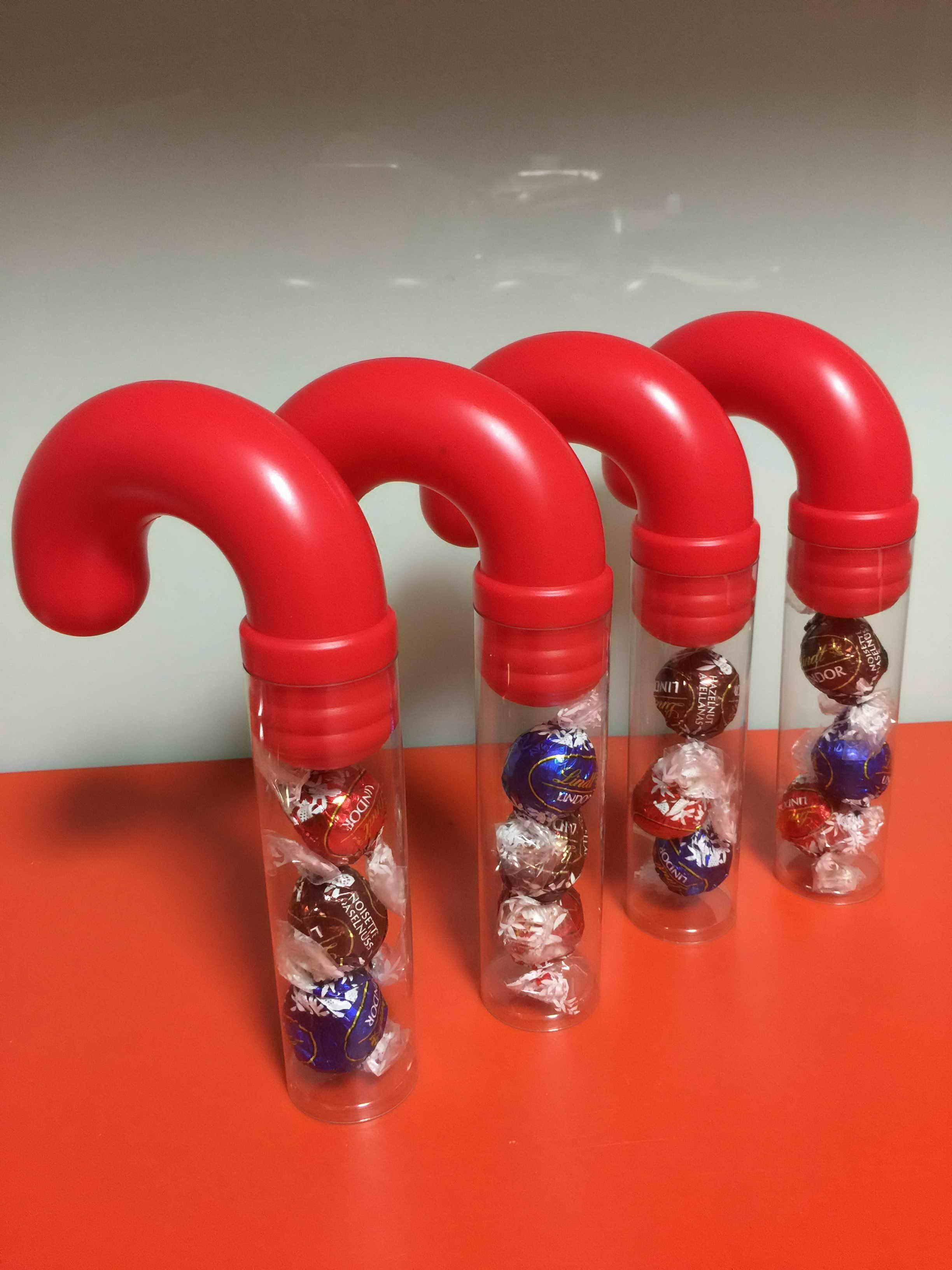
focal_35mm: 29
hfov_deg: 48.2
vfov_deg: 61.7
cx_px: 476
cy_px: 635
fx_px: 1063
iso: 64
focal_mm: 4.15
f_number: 2.2
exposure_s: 1/4
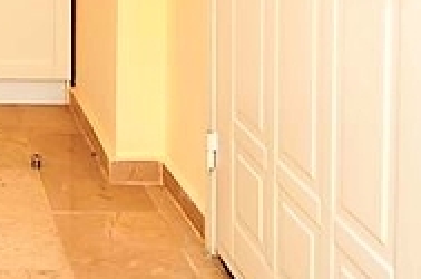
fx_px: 805
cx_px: -75
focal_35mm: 69
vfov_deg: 17.2
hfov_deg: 26.3
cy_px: -170
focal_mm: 12
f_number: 4
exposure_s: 1/60
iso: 100
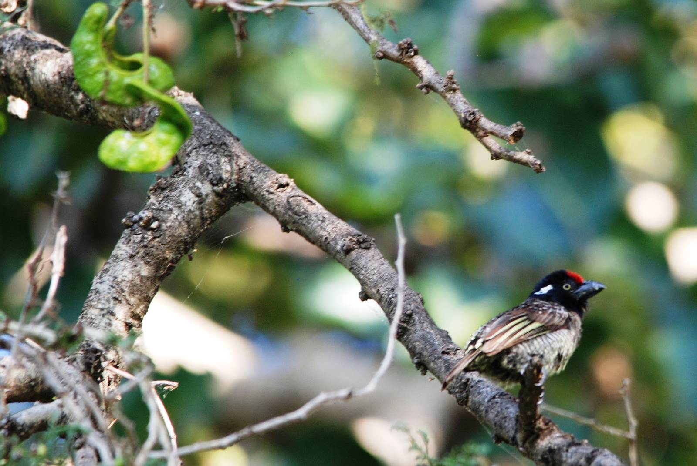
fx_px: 14538
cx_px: 348
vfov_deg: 1.8
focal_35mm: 750
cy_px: 233
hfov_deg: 2.7
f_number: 6.3
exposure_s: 1/100
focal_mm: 500
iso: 400
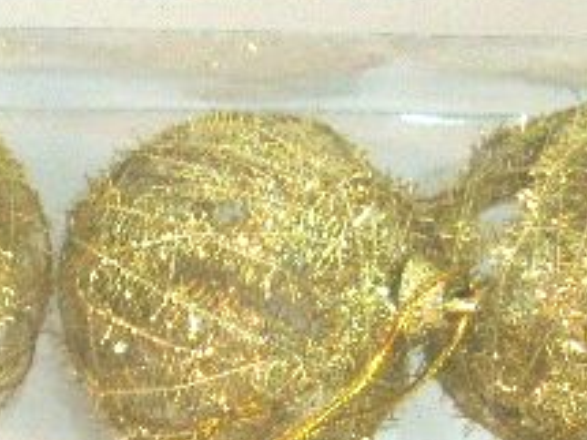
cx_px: 175
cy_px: 440
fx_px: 1966
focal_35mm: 116
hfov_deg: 16.9
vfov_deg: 12.6
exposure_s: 1/15
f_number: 3.5
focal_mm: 6.6
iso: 150
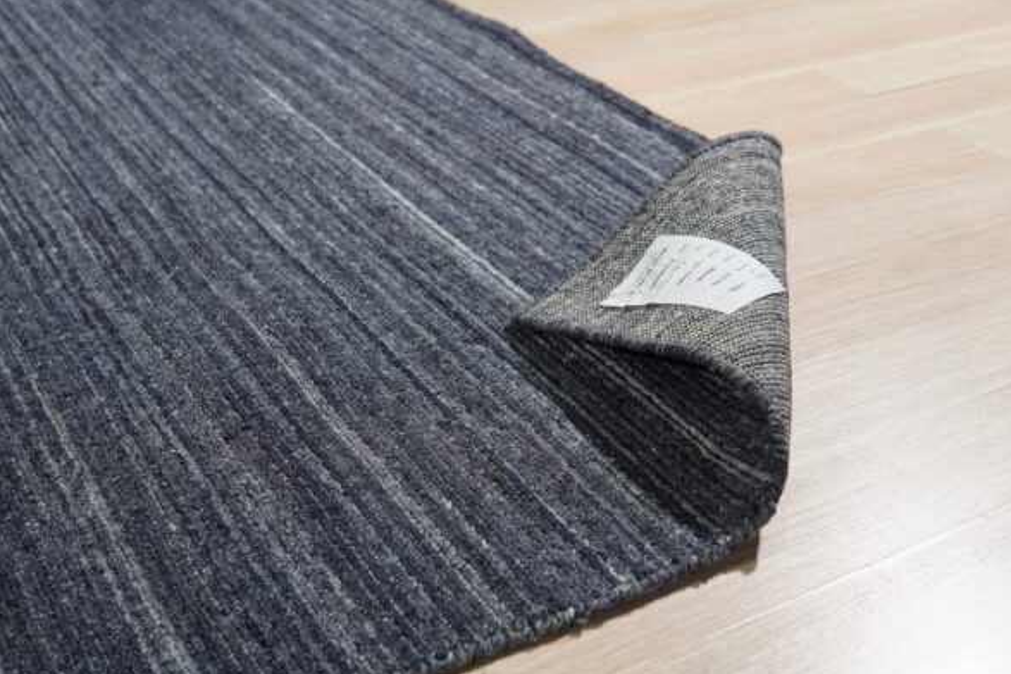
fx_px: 1291
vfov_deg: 29.2
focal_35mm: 46
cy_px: 338
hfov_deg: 42.8
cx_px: 513
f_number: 5
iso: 500
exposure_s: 1/160
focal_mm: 30
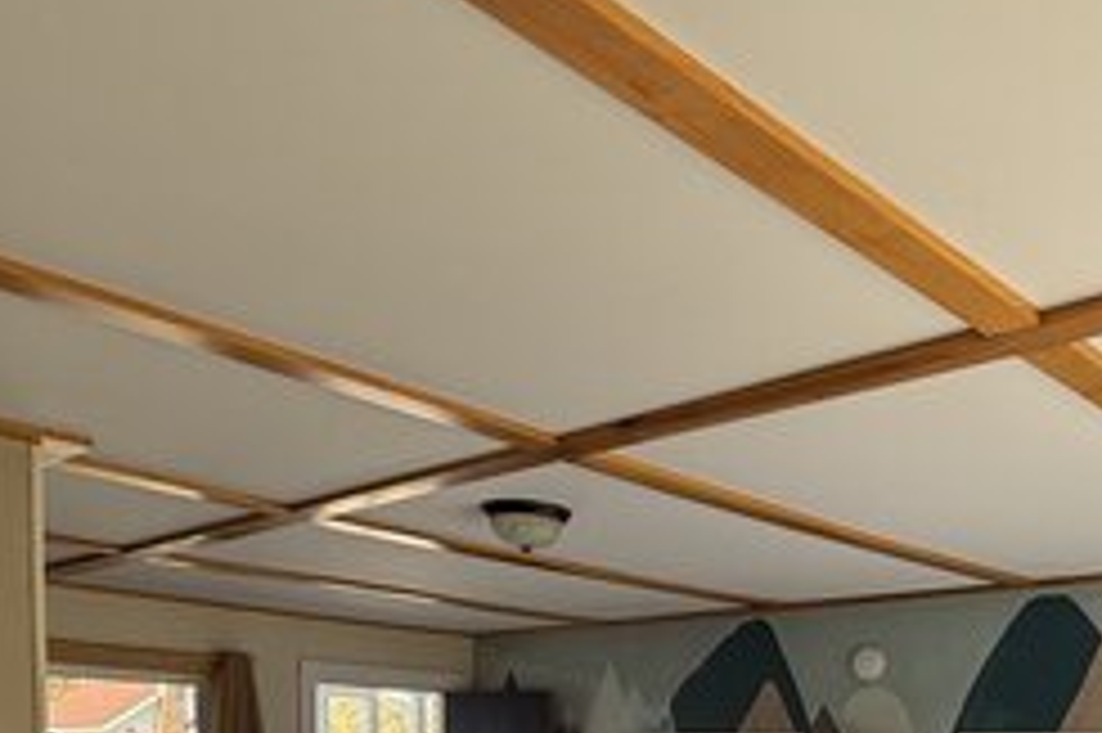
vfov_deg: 30.0
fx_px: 1162
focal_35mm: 38
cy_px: 877
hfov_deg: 49.7
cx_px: 751
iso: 64
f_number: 2.2
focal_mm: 2.22
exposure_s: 1/162
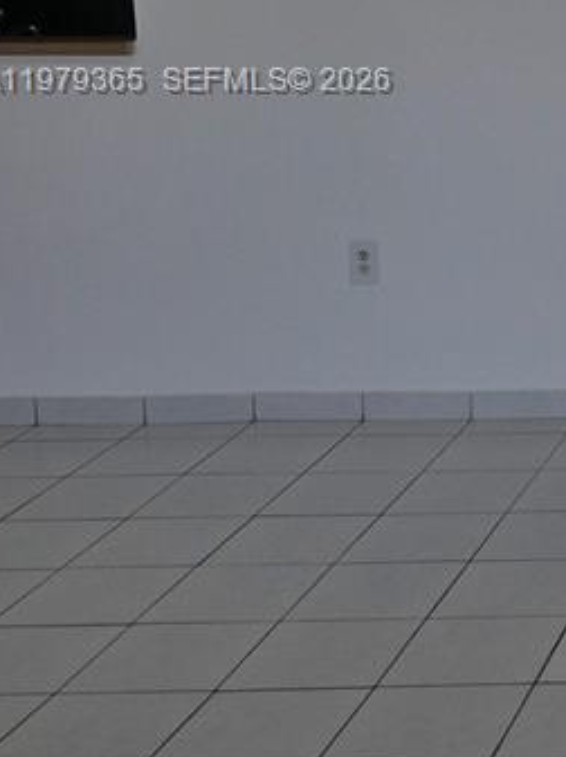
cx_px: 986
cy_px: 83
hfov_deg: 15.6
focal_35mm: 82
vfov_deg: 23.3
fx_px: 1791
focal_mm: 6.3
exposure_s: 1/359
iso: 32
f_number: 1.7
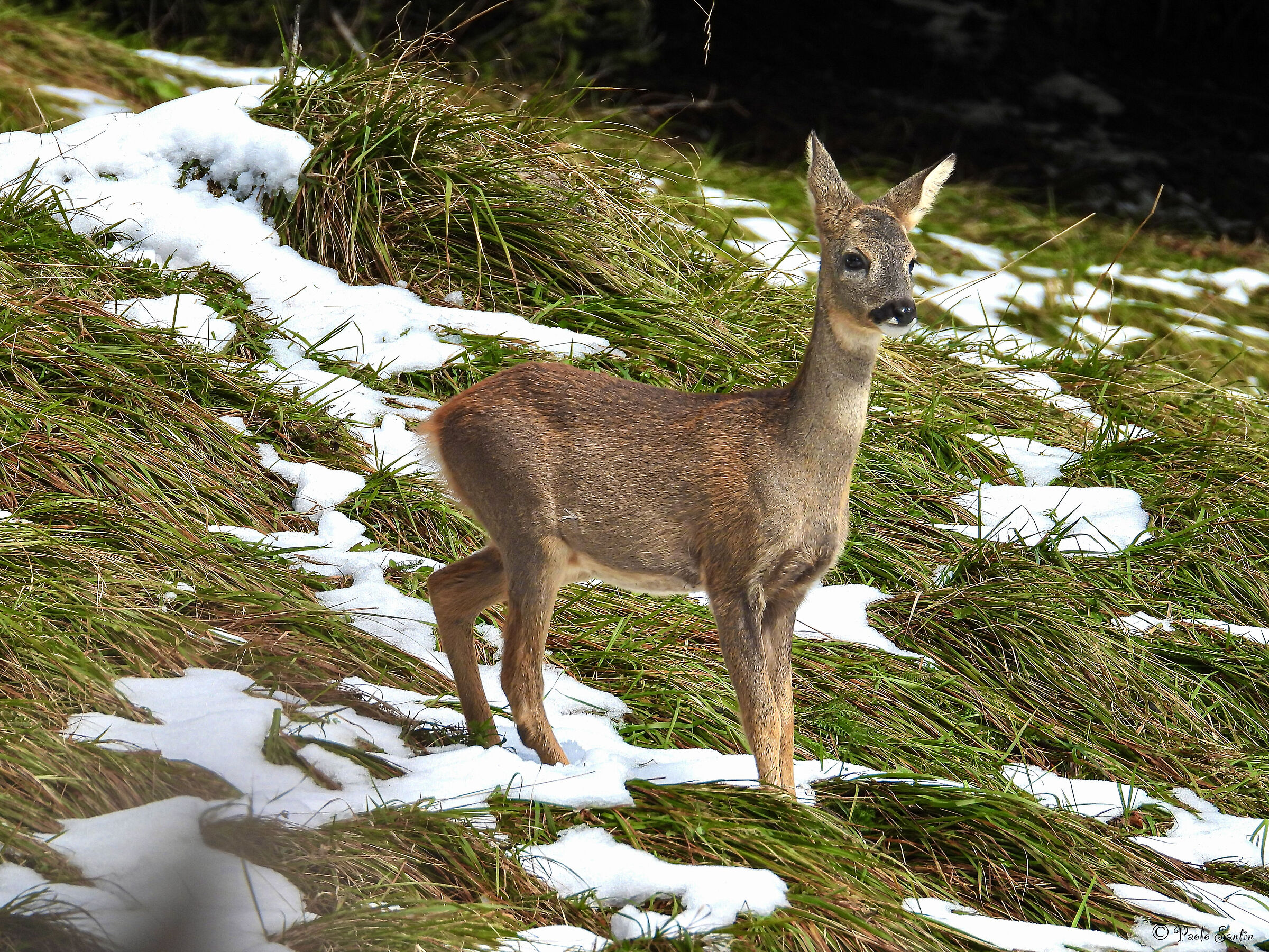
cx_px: 634
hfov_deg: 3.5
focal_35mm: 567
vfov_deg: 2.6
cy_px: 476
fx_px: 20786
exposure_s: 1/250
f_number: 5
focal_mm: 102
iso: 100
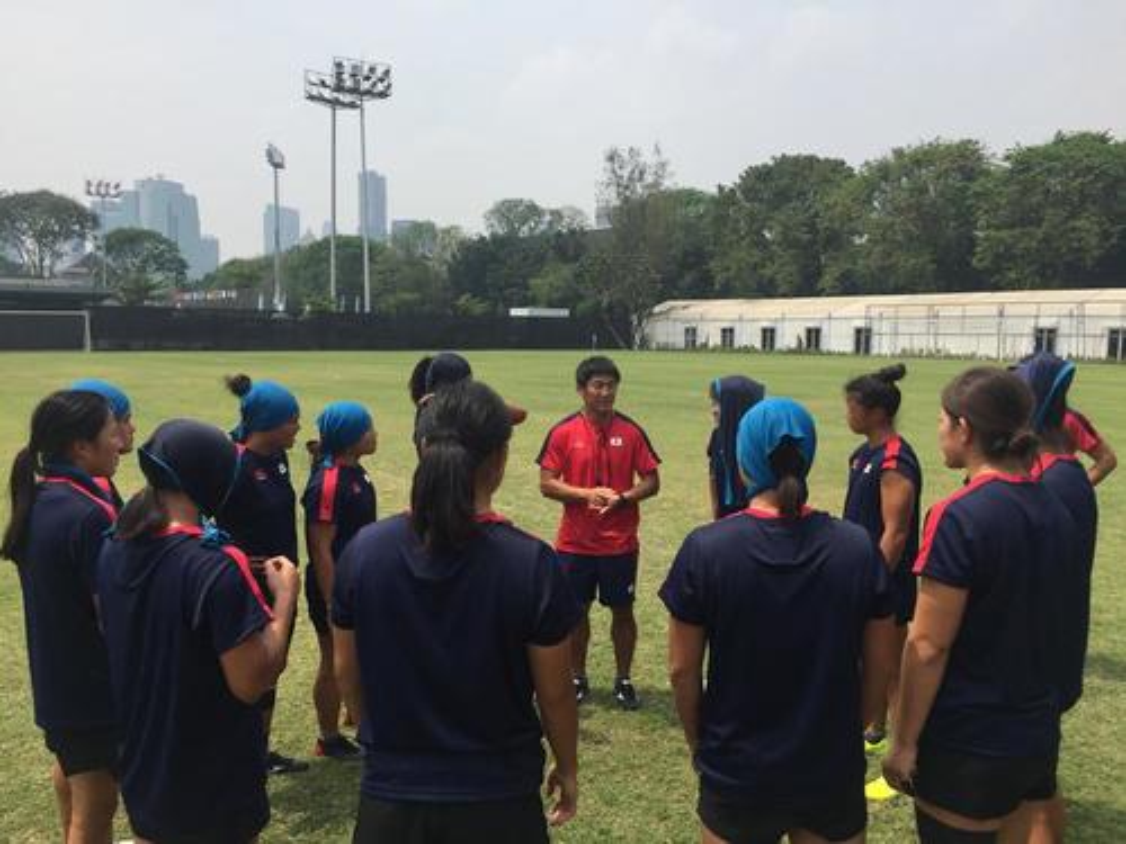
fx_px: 943
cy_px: 422
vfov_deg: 48.2
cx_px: 563
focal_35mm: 29
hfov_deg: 61.7
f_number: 2.2
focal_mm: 4.15
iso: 32
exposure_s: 1/2825
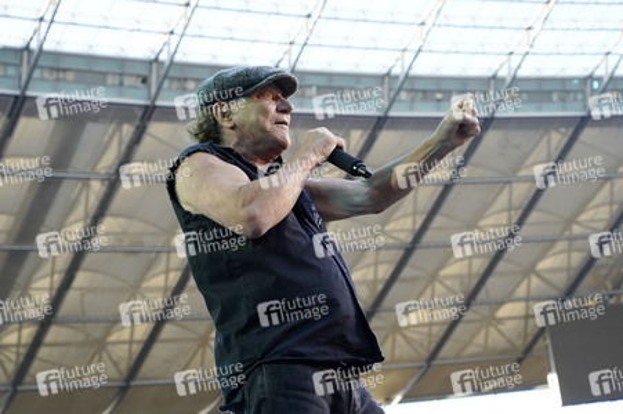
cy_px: 207
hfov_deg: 32.9
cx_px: 312
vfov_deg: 22.2
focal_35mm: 61
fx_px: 1055
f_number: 5
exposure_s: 1/400
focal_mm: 61
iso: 1600
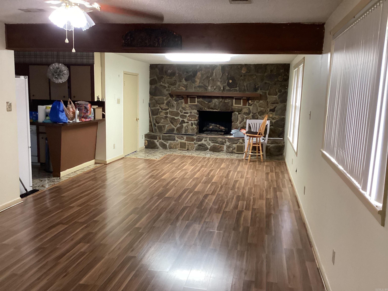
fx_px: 347
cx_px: 194
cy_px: 146
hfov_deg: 58.4
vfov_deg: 45.4
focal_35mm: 31
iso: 320
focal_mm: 3.3
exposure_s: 1/40
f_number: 2.4
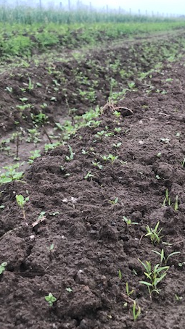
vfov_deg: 47.4
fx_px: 375
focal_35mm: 43
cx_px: 149
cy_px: 170
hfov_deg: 27.1
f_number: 1.8
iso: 20
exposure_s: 1/212
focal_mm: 3.99
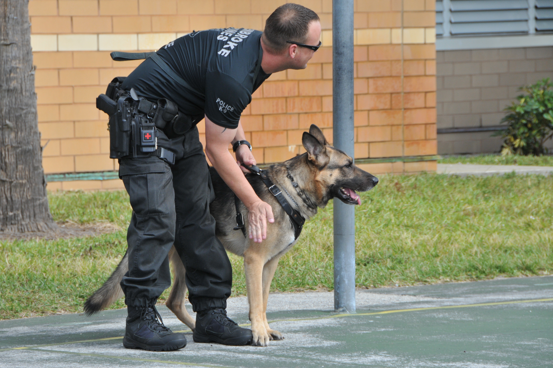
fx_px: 3912
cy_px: 184
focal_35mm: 255
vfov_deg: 5.4
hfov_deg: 8.1
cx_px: 276
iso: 400
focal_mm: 170
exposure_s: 1/250
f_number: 9
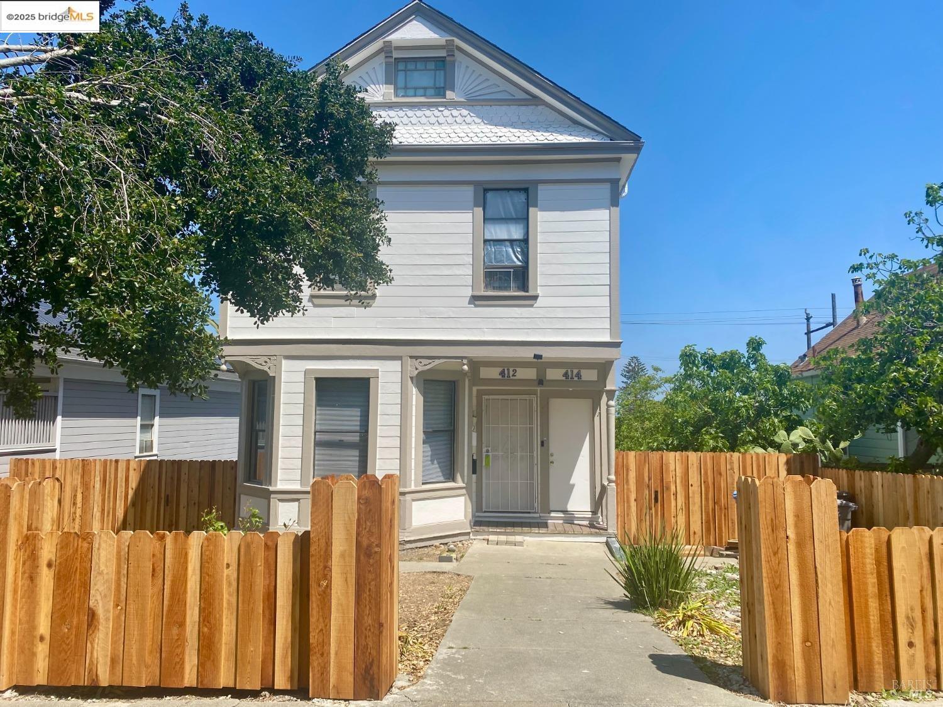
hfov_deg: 67.3
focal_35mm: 26
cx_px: 472
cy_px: 354
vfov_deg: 53.1
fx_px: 708
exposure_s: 1/3497
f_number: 1.8
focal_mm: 4.25
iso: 32
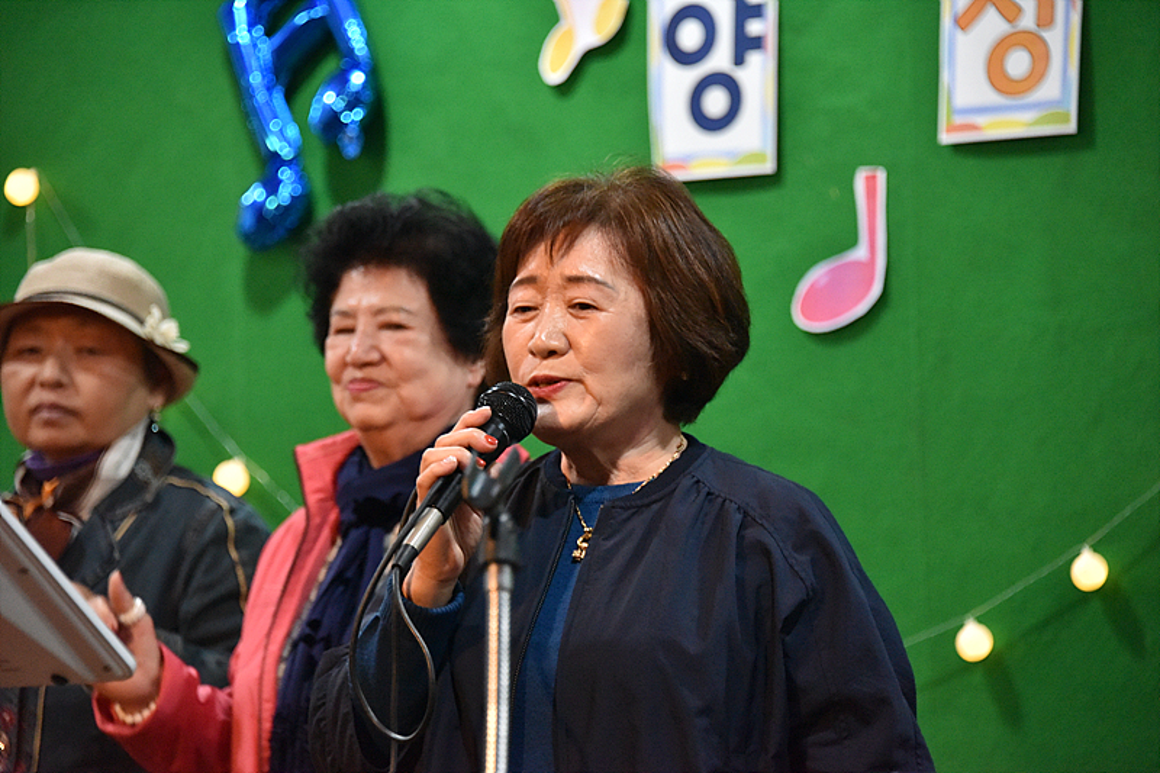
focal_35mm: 180
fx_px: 5798
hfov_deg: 11.4
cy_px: 386
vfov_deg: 7.6
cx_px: 580
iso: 6400
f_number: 5.6
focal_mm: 180
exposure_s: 1/125
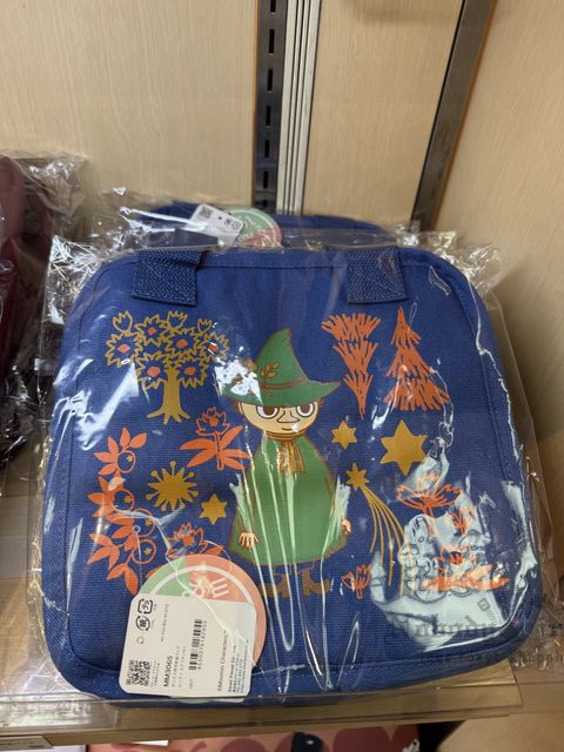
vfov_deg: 71.6
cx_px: 282
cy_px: 376
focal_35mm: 24
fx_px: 521
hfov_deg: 56.8
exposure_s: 1/100
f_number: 1.78
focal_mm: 6.76
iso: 100
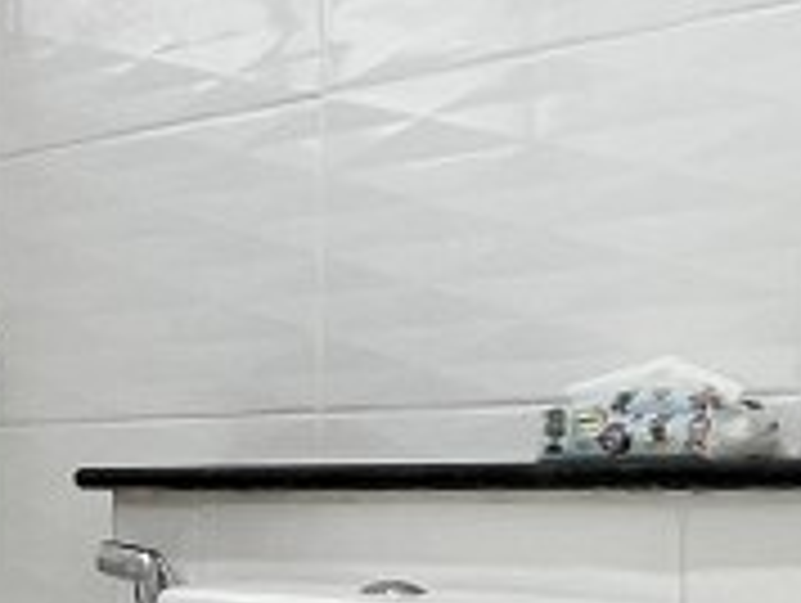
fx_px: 1923
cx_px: 47
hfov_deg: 22.8
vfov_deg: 17.3
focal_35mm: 83
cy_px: 655
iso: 32
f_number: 1.8
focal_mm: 1.57
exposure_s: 1/1096
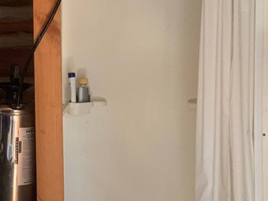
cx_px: 29
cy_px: 75
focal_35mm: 86
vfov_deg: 17.1
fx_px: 665
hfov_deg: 22.3
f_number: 1.8
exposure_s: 1/30
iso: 640
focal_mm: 4.25
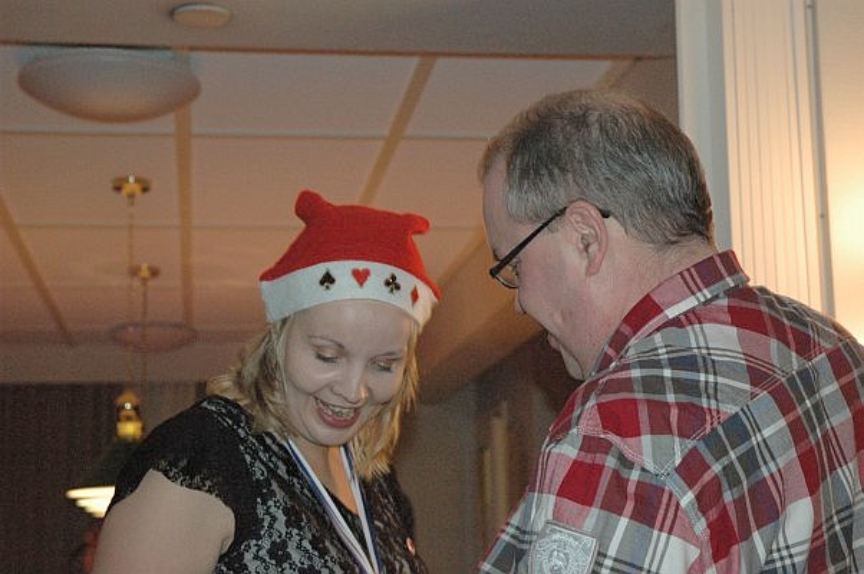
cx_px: 432
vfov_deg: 19.7
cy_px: 287
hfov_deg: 29.3
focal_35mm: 69
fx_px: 1654
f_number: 5
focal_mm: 46
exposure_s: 1/60
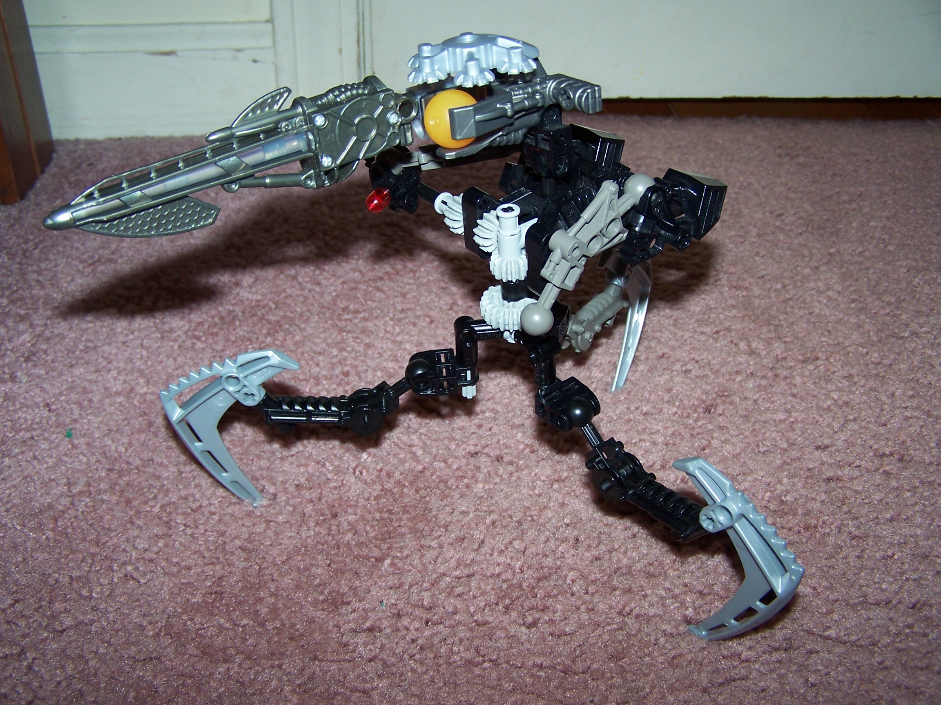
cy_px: 352
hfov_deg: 49.0
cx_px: 470
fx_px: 1033
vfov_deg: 37.7
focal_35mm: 38
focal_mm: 6.3
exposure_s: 1/60
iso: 80
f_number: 2.8
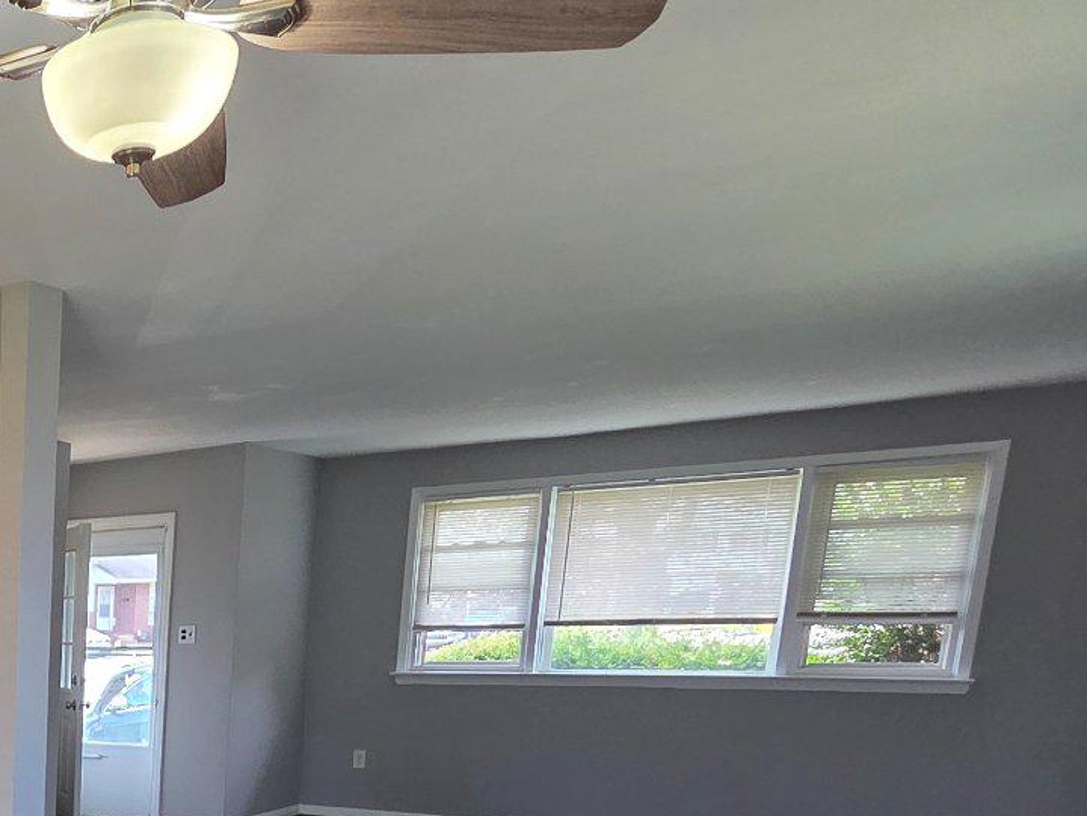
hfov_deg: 37.0
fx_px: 1162
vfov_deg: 33.5
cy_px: 907
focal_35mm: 37
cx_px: -243
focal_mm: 2.2
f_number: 2.2
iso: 160
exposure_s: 1/120
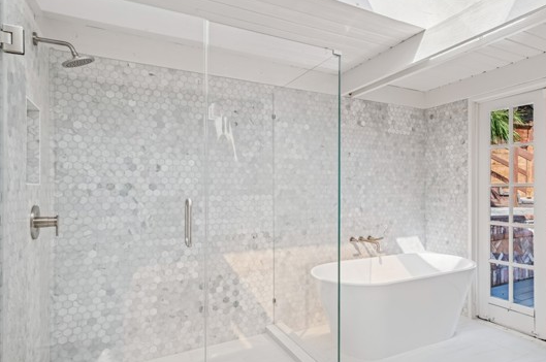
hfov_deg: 75.5
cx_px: 322
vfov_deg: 54.9
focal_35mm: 23
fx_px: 348
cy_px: 189
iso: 200
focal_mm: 19
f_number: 9
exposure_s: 1/60
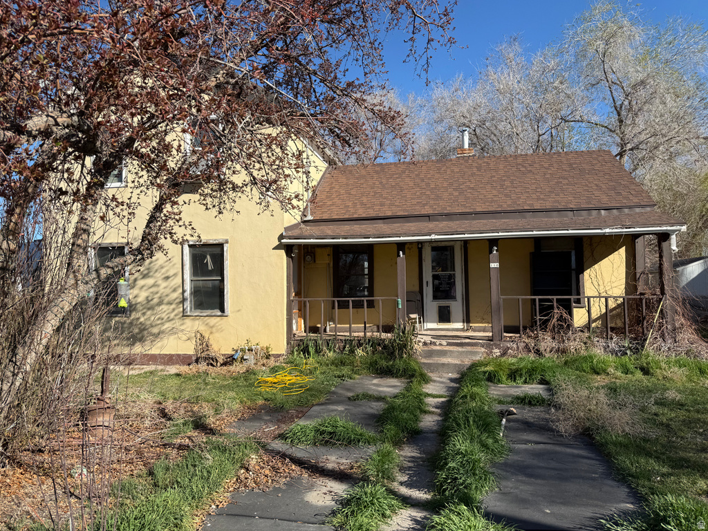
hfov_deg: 71.6
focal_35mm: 24
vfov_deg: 56.8
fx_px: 491
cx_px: 354
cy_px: 266
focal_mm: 6.76
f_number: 1.78
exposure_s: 1/3759
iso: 80
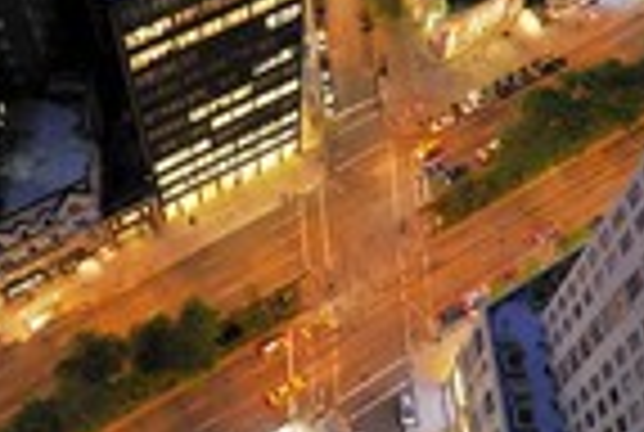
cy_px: 252
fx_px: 735
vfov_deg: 32.7
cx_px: 275
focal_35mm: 41
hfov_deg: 47.2
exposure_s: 2.5
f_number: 8
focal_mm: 14
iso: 200
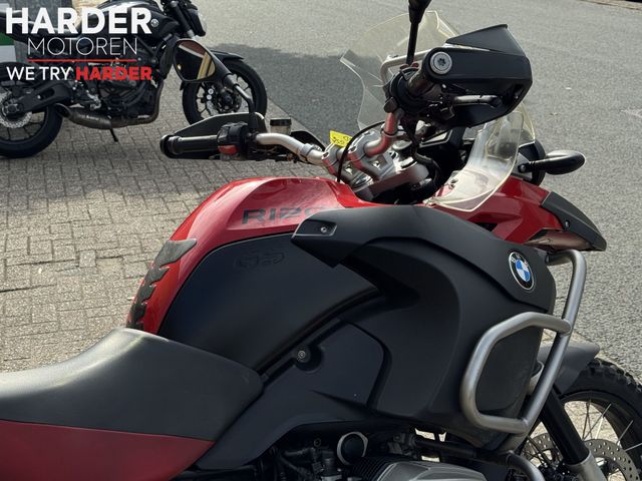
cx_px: 321
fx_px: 890
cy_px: 240
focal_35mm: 48
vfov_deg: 30.3
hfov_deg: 39.7
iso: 64
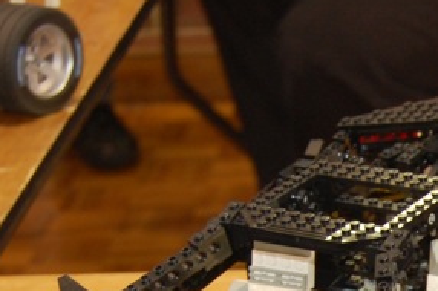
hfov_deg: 11.7
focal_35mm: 172
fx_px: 2090
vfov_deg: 7.8
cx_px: 551
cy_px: 433
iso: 400
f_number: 4.5
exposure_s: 1/4
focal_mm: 32
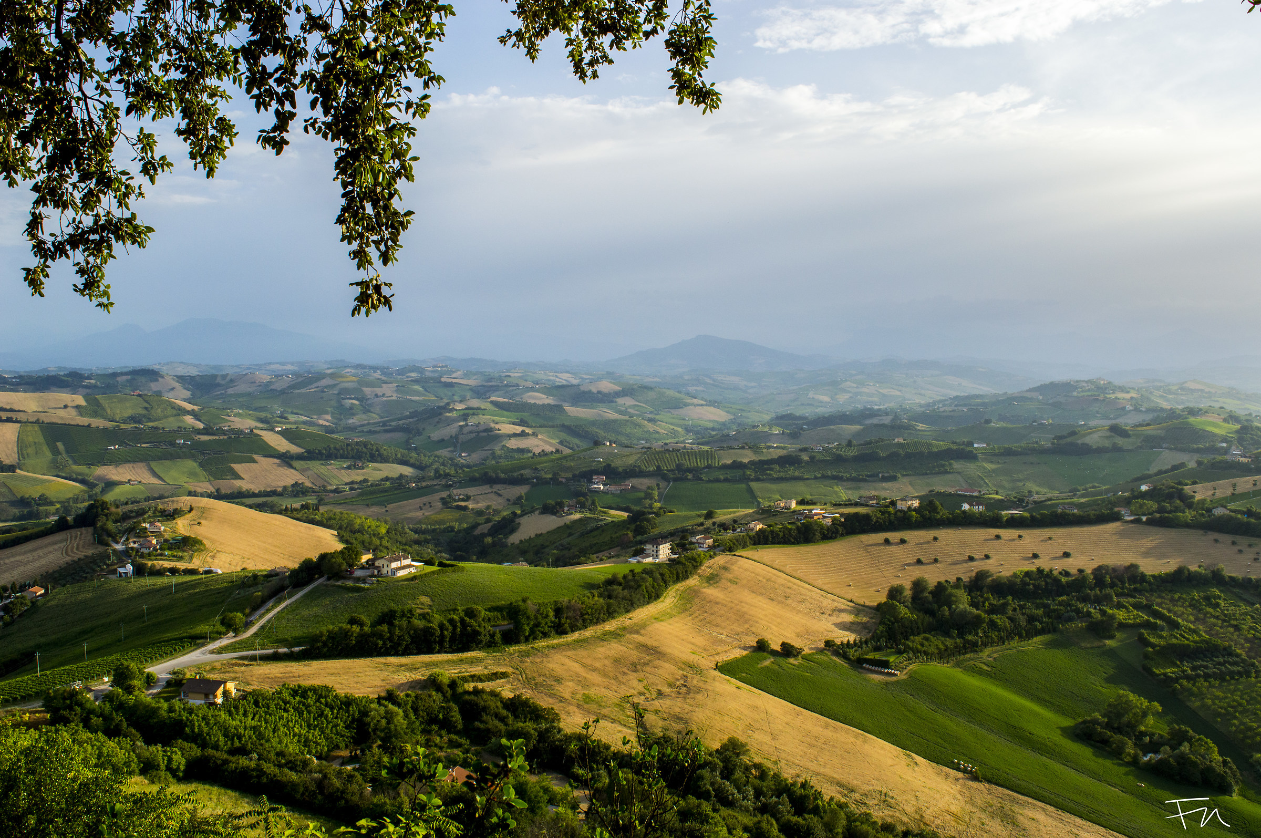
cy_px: 419
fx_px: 1050
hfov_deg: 62.0
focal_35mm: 30
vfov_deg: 43.5
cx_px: 630
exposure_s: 1/320
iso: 400
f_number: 11
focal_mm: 20
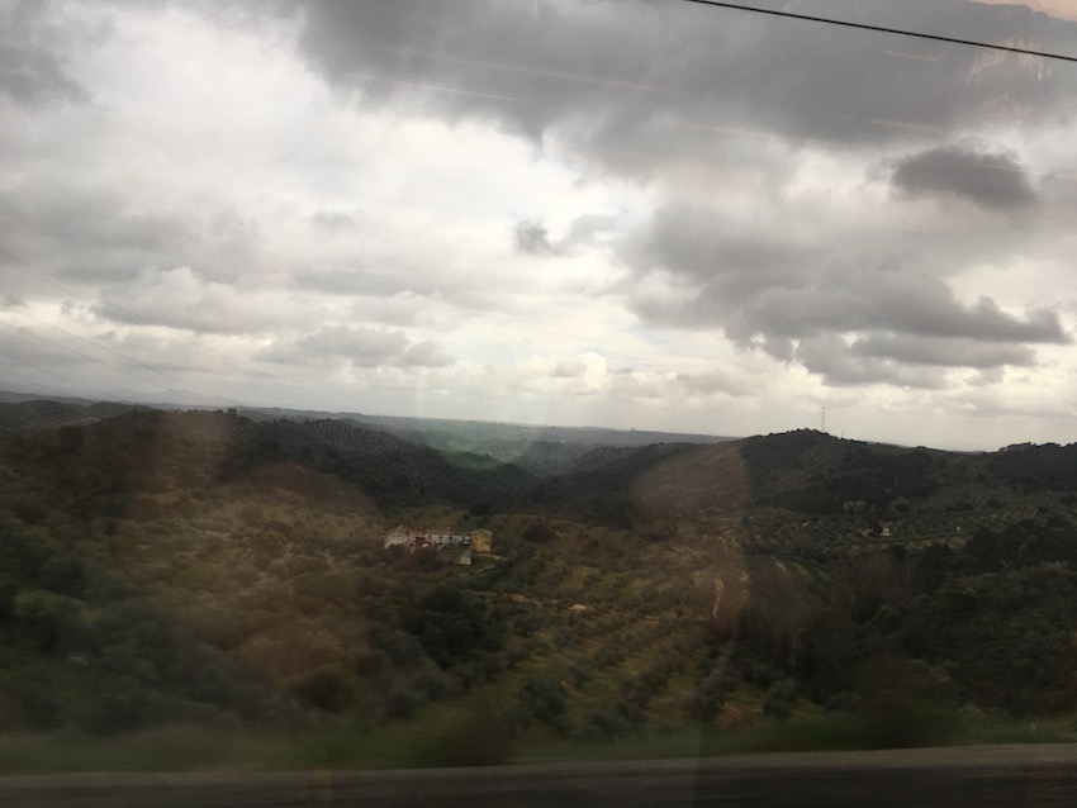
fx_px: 903
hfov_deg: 61.6
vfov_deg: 48.2
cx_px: 538
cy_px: 404
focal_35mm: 29
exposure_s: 1/100
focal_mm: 4.15
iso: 25
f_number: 2.2
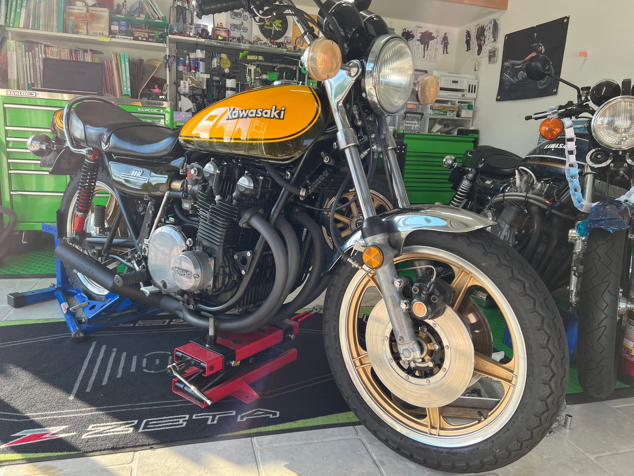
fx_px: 476
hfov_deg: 67.3
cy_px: 238
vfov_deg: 53.1
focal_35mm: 26
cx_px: 317
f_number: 1.5
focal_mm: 5.7
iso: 40
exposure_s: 1/217
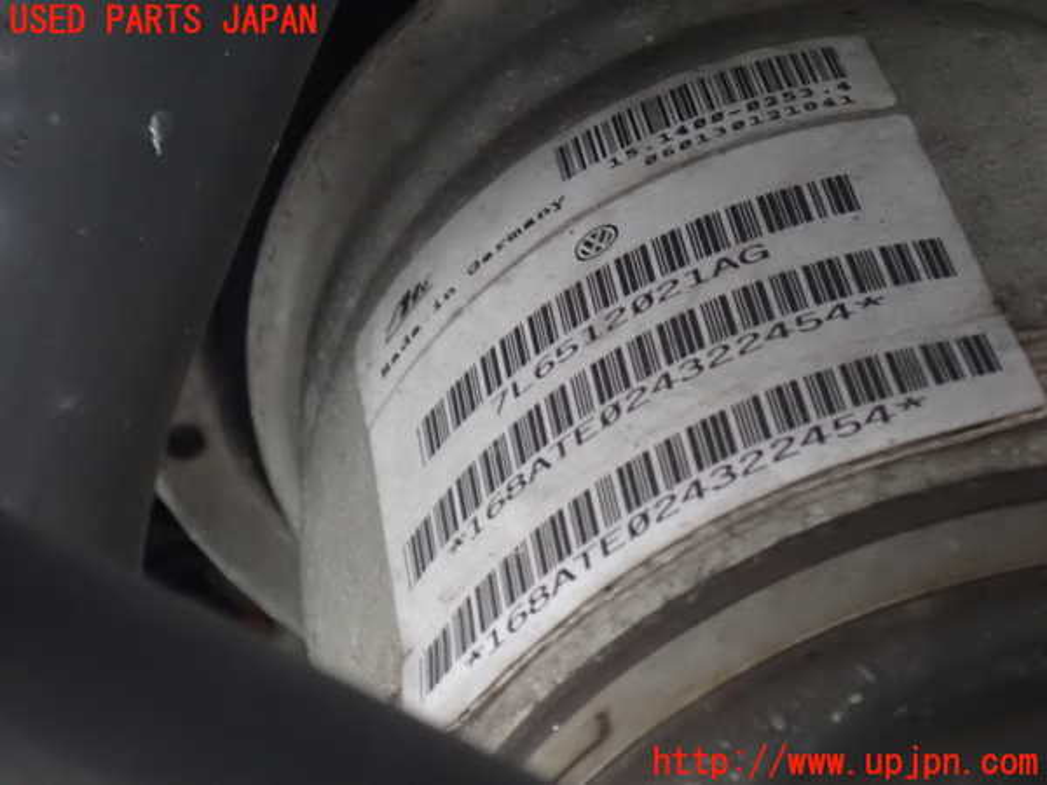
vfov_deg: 14.8
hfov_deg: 19.6
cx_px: 524
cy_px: 392
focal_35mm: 100
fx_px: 3025
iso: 1600
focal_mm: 18
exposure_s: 1/6
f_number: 4.9
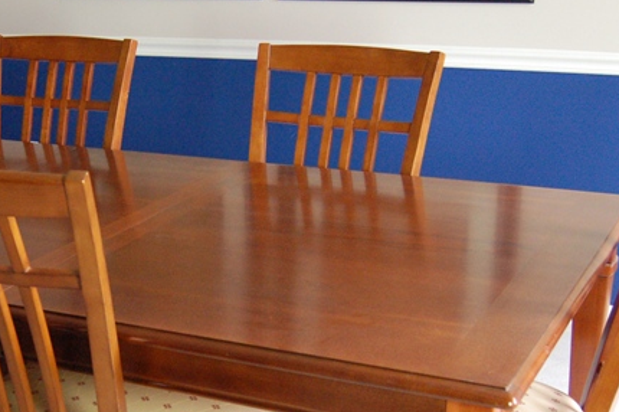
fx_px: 1082
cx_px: 104
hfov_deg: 30.9
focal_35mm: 63
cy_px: 298
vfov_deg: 21.4
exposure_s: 1/60
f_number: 3.8
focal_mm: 20
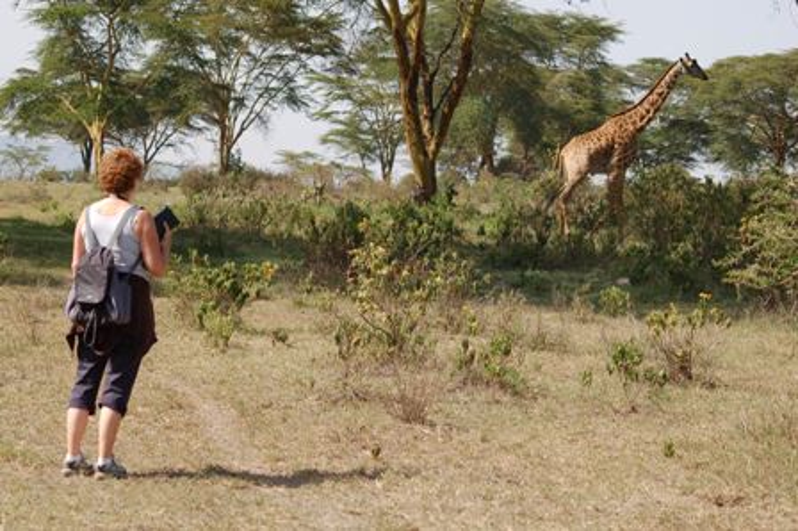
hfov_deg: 19.5
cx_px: 399
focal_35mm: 105
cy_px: 266
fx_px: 2326
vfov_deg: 13.0
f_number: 5.6
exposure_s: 1/500
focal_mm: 70
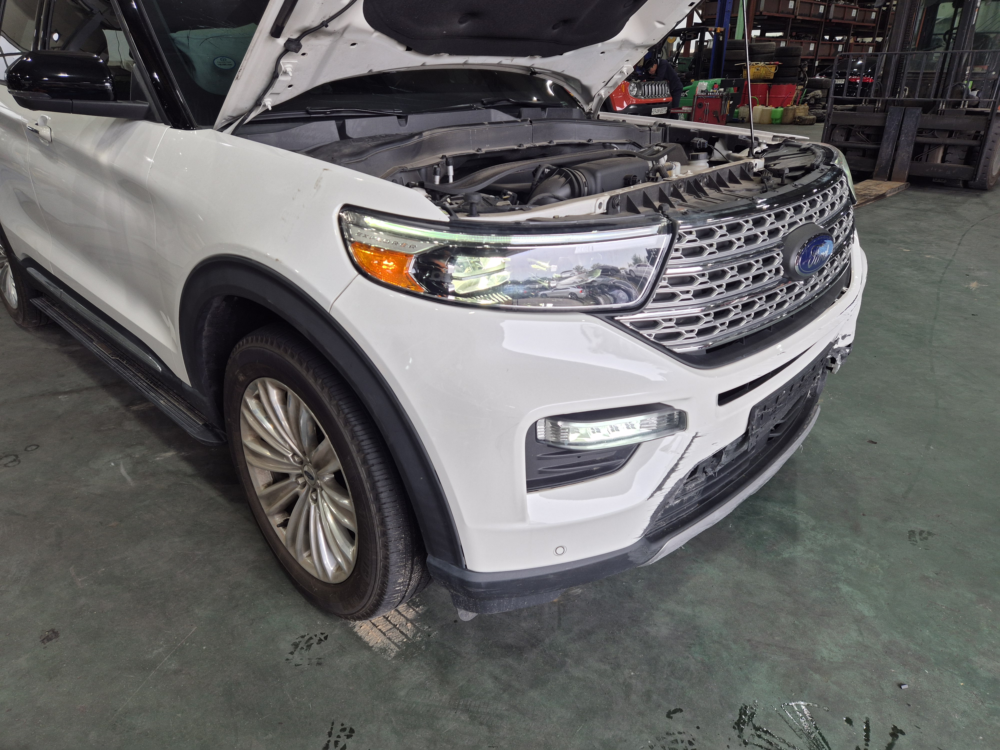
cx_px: 500
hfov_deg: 73.9
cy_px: 375
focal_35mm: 23
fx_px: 664
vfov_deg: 58.9
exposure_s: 1/120
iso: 40
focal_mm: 5.4
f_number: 1.8
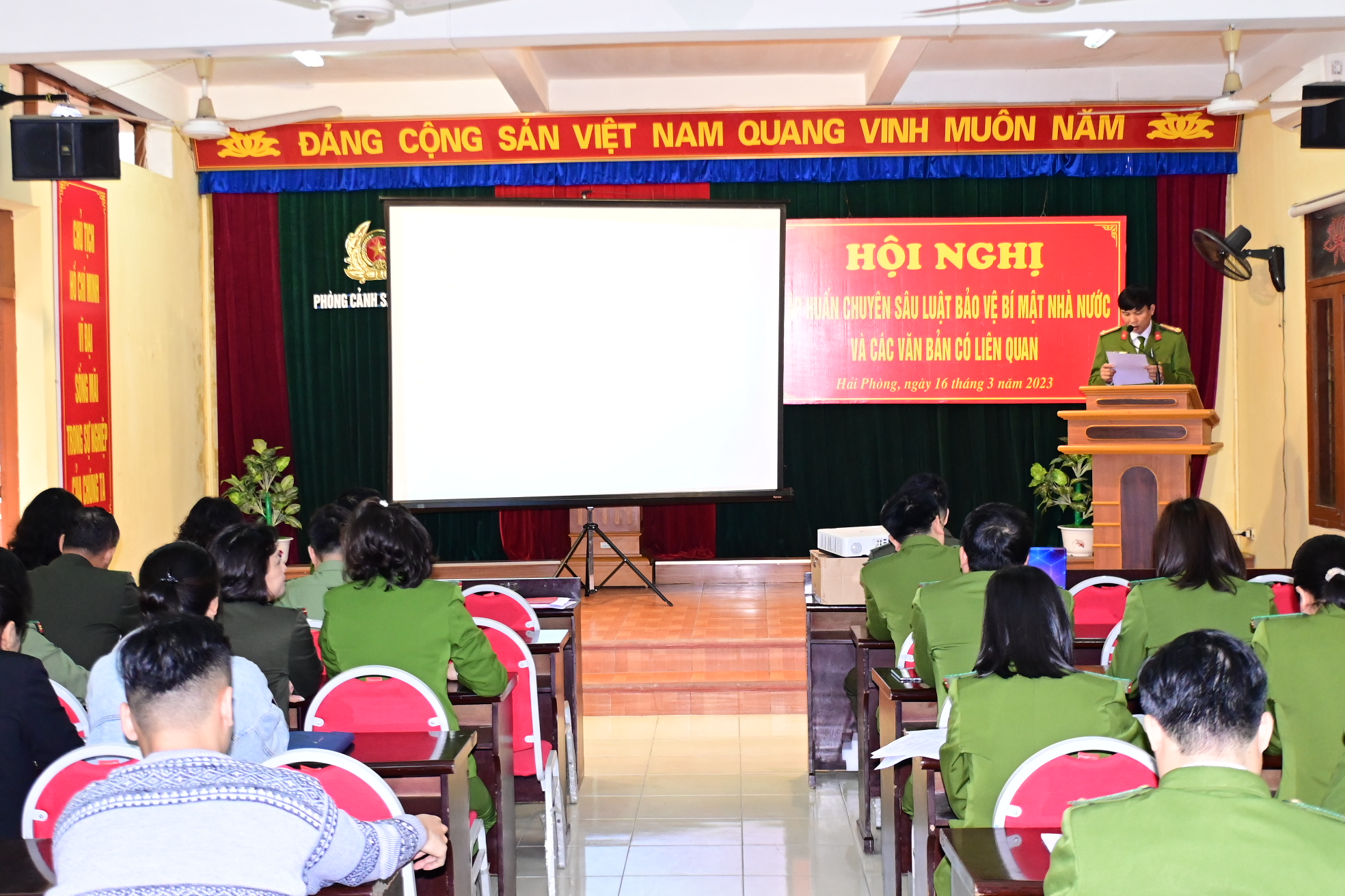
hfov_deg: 41.1
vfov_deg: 28.1
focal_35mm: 48
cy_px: 448
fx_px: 1793
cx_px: 672
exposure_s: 1/200
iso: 3200
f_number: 5.6
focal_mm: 32
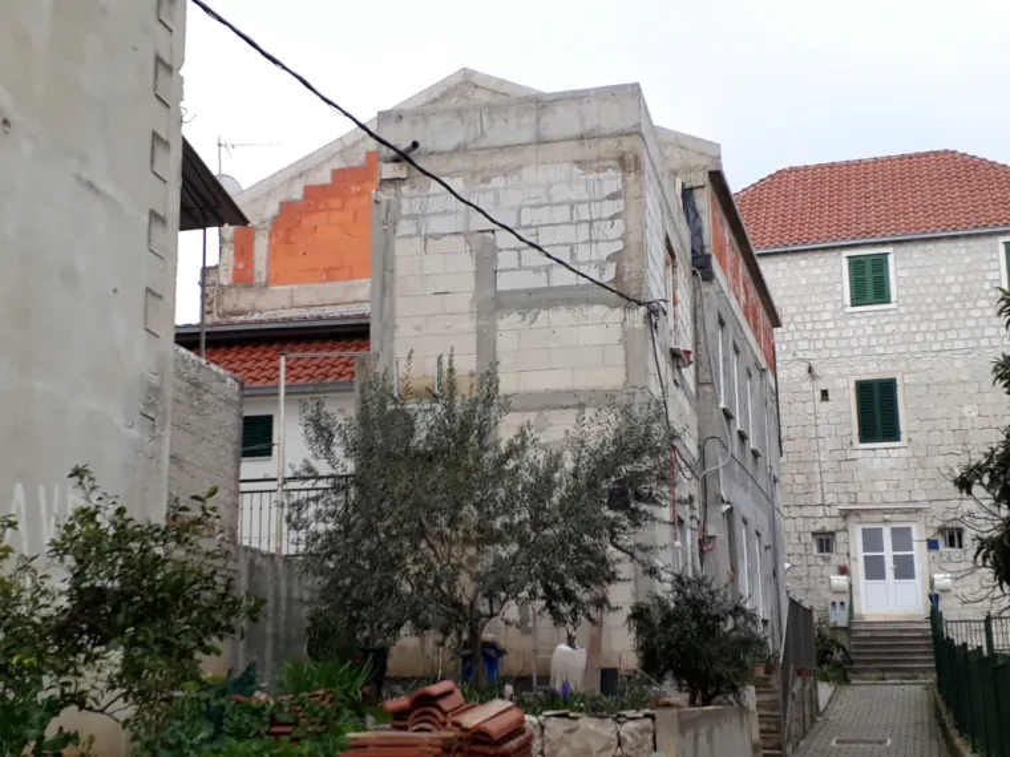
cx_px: 505
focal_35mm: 27
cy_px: 378
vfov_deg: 51.4
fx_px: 788
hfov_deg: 65.3
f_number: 1.9
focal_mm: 3.6
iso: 40
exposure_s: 1/485
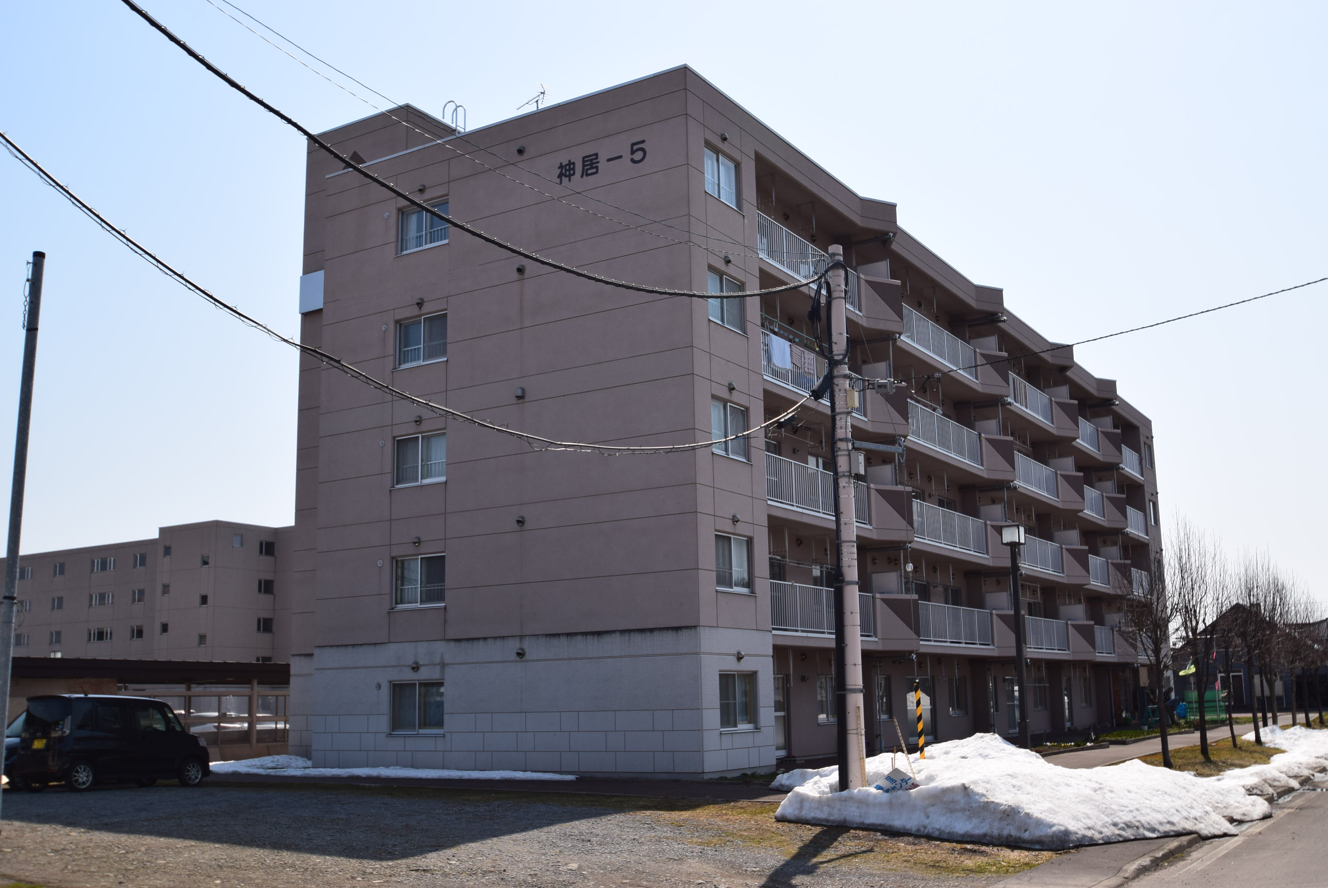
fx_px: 1329
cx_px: 664
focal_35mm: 36
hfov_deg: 53.1
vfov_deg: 36.9
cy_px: 444
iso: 320
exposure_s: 1/500
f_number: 11
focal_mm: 24
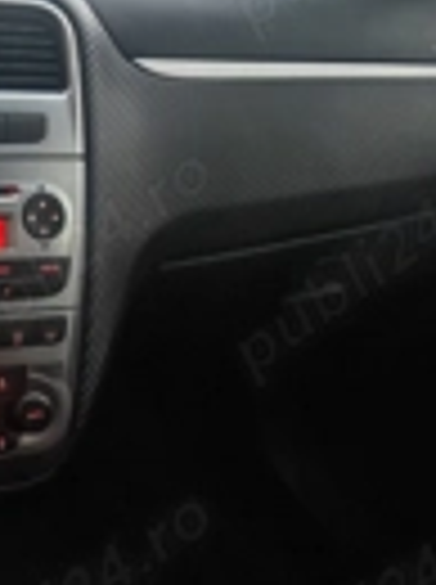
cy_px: 338
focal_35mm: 37
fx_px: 623
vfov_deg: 50.0
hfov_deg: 31.8
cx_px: -94
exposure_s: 1/50
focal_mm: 1.82
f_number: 2
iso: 160
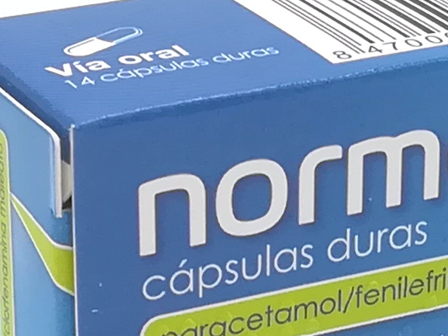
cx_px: 401
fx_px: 2666
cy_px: 361
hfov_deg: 9.6
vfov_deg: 7.2
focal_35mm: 206
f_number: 2.2
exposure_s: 1/384
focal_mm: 3.83
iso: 50
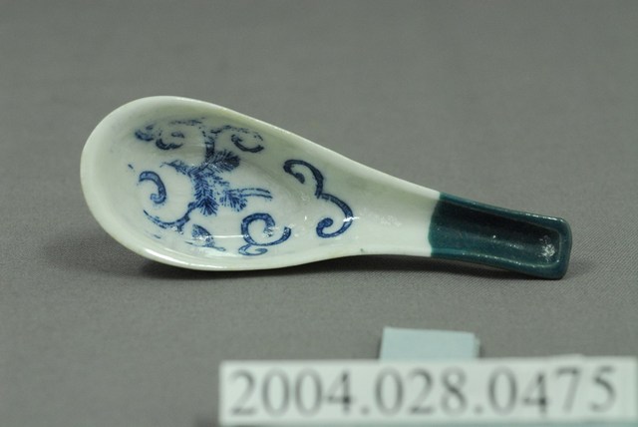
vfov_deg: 15.2
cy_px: 214
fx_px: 1596
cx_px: 319
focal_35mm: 90
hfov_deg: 22.6
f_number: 8
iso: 1000
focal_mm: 60
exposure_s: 1/15
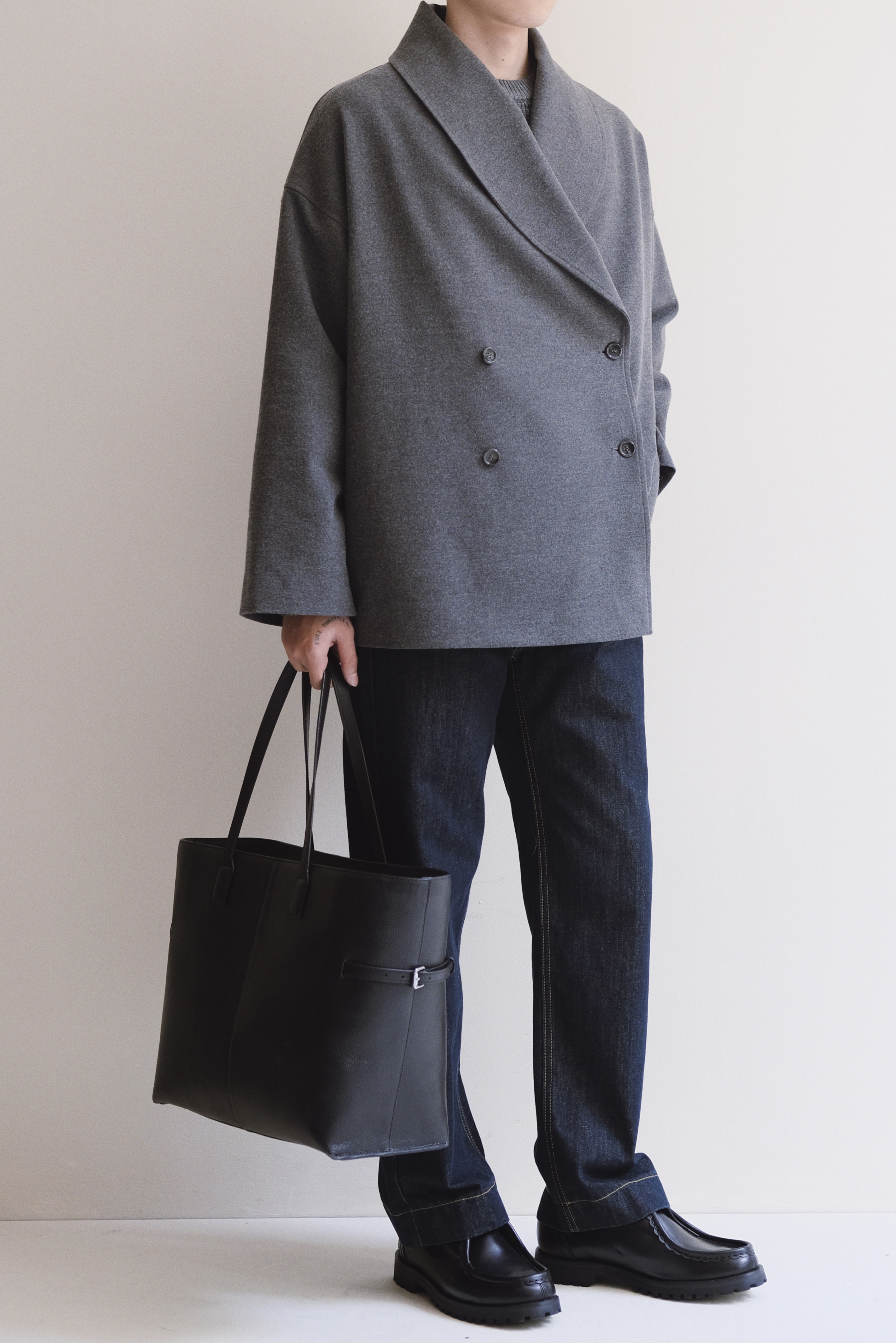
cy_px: 672
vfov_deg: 37.5
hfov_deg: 25.5
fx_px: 1978
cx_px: 448
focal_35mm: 53
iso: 320
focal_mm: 35
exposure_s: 1/110
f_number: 2.2
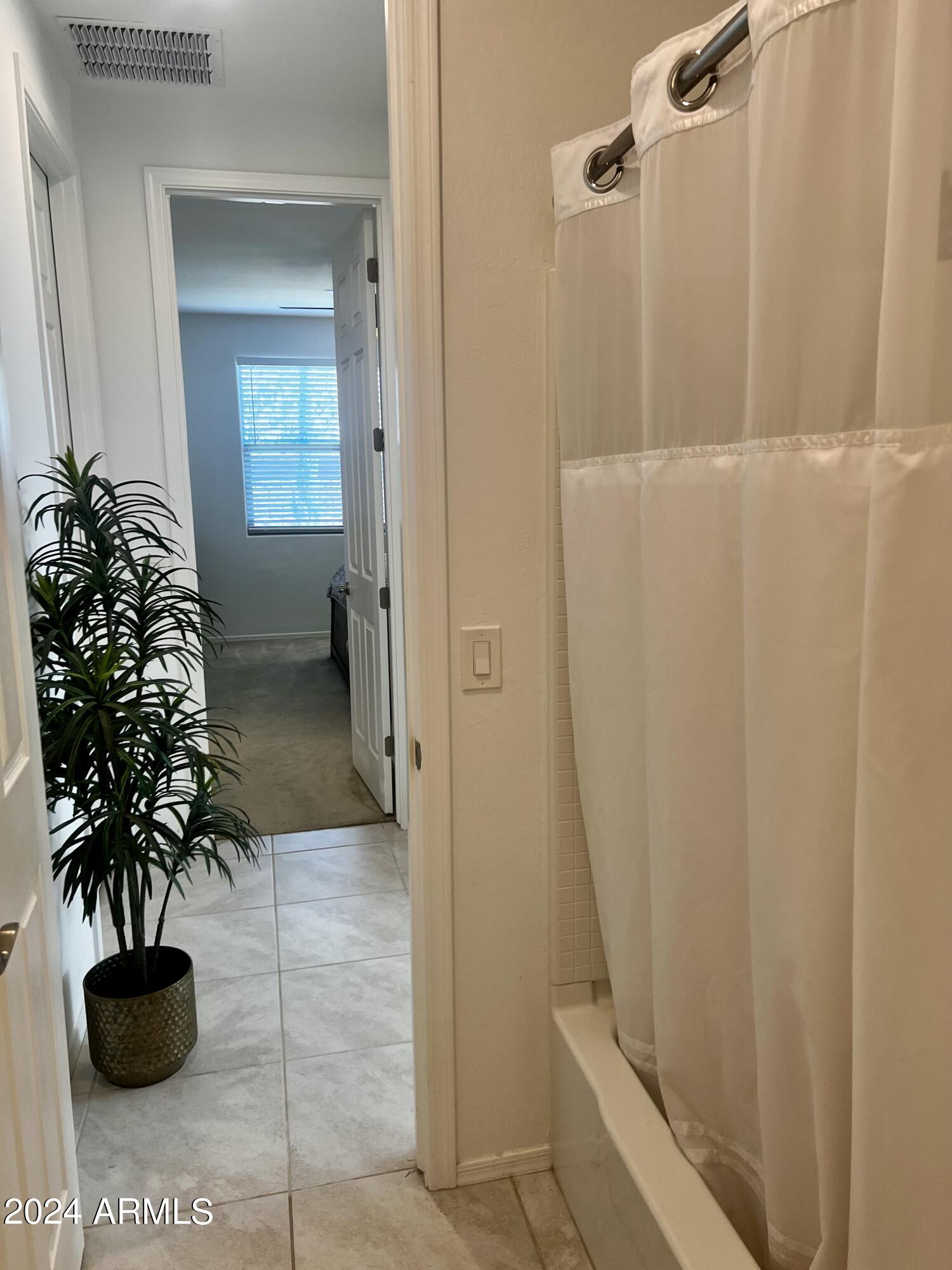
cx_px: 476
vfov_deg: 67.3
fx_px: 953
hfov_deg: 53.1
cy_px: 635
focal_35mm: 26
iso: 100
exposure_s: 1/120
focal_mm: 5.7
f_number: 1.5
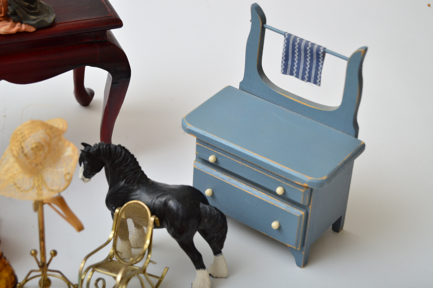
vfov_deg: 16.5
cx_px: 216
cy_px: 144
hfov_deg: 24.6
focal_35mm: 82
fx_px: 991
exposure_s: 1/200
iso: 200
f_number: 5.6
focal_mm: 55
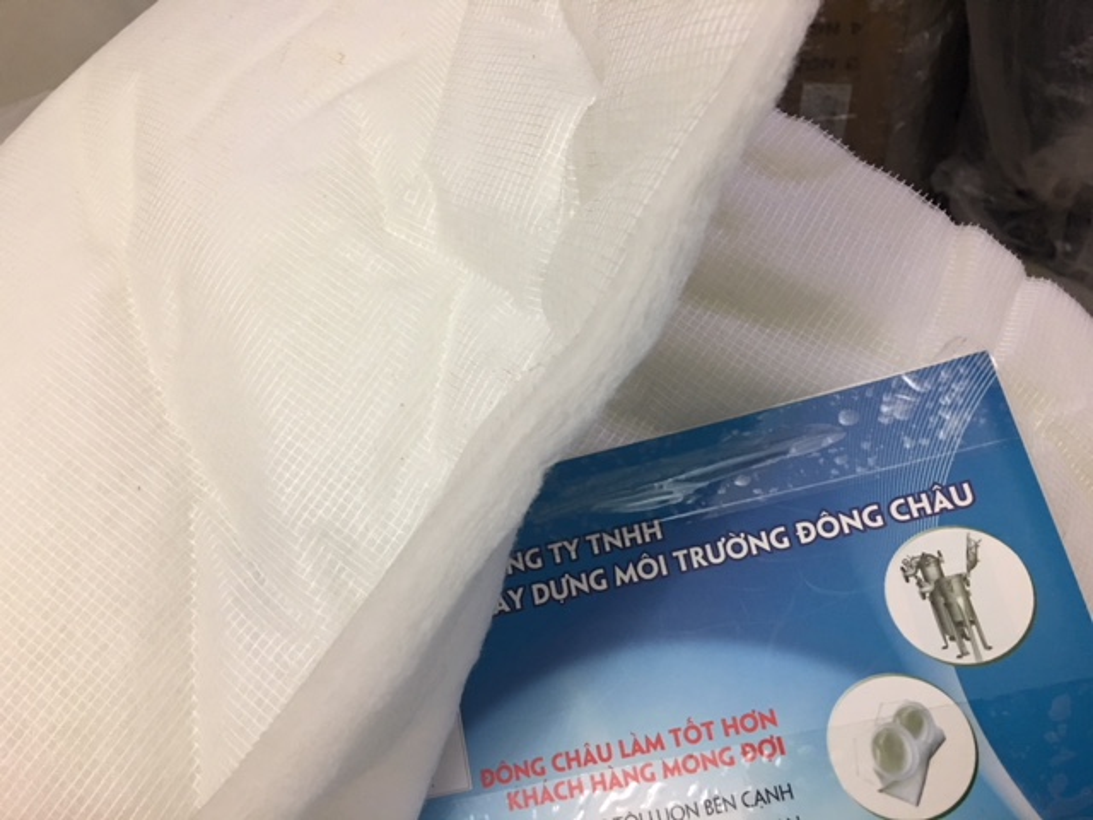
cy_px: 410
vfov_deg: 48.2
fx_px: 916
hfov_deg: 61.7
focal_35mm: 29
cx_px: 546
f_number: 2.2
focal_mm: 4.15
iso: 100
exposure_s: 1/10
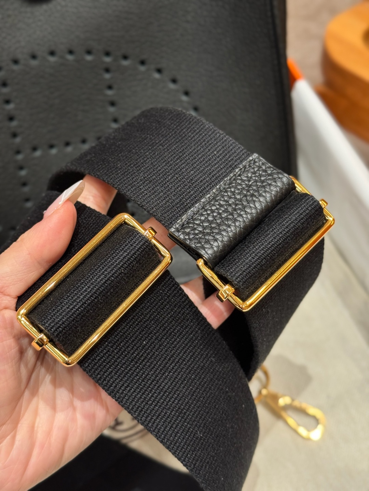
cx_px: 184
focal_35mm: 48
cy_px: 246
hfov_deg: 30.3
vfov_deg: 39.7
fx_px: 682
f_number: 1.78
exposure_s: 1/50
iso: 80
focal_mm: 6.76
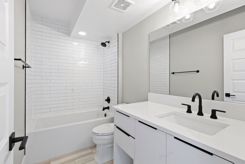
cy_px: 82
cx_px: 122
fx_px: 116
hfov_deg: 93.2
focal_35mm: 17
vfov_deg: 70.5
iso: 640
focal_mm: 17
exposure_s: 1/8
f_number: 8
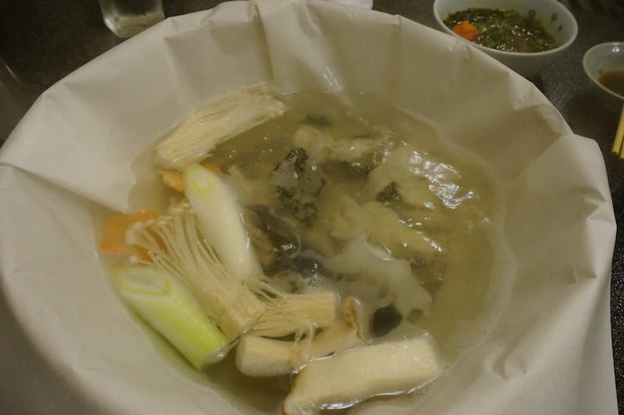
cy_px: 208
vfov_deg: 39.9
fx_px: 572
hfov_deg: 57.3
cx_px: 312
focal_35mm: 33
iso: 2500
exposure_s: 1/60
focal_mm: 22
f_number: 7.1
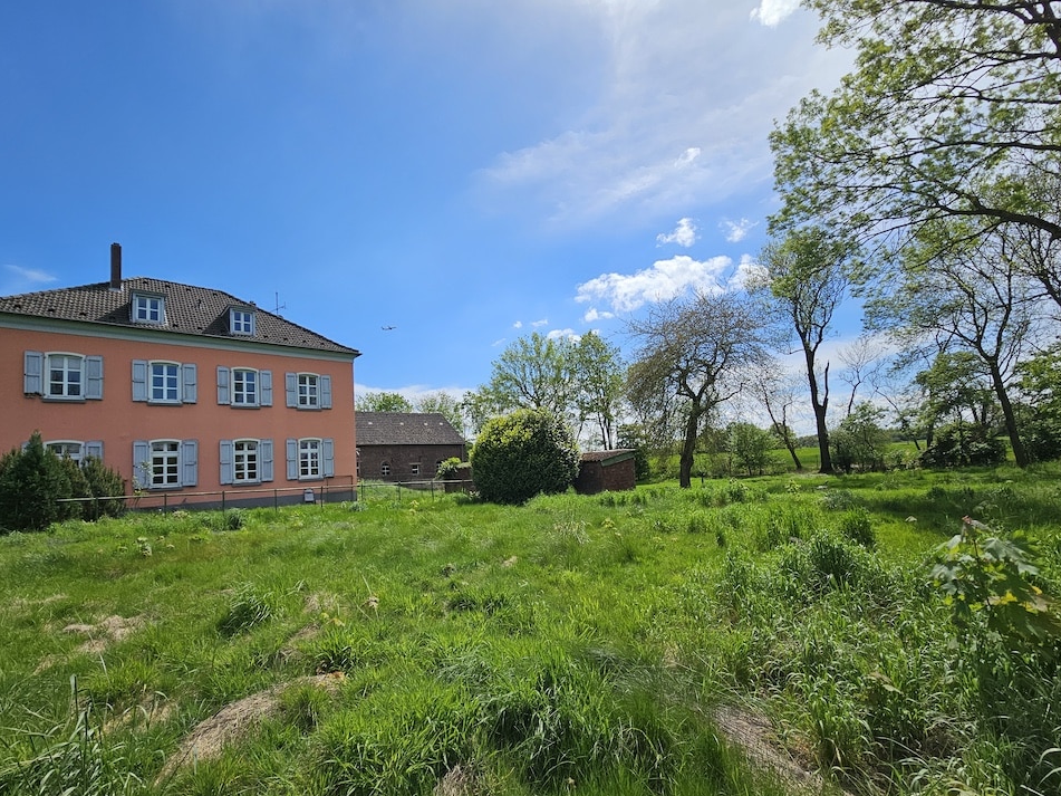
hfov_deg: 101.9
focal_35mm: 14
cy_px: 426
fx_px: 429
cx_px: 499
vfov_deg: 85.5
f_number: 2.2
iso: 50
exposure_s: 1/3667
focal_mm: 2.2
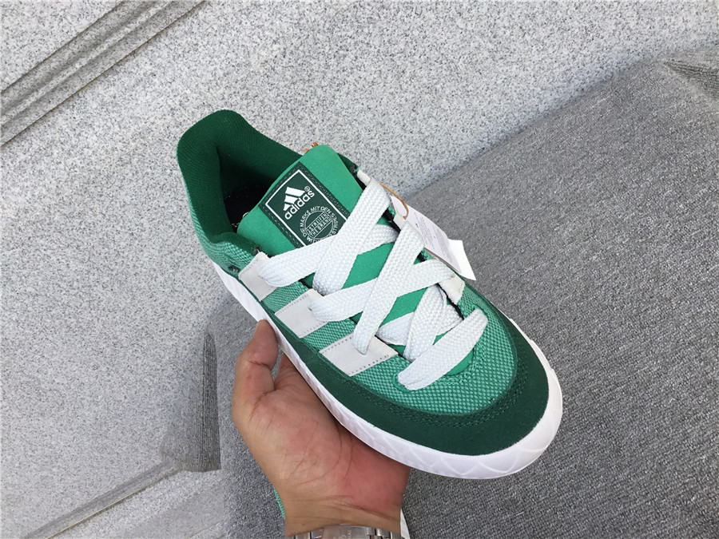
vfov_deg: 45.4
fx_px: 644
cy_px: 270
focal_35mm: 31
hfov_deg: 58.4
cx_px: 360
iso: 25
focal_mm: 3.3
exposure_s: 1/313
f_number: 2.4
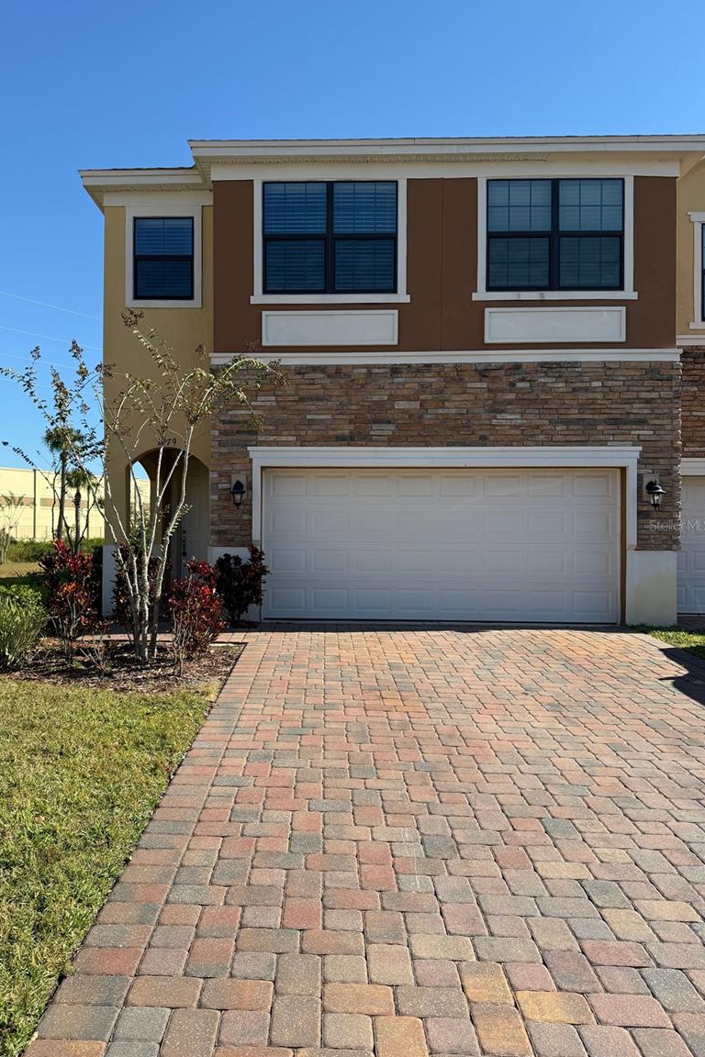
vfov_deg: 69.4
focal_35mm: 26
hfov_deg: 49.4
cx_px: 301
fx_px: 764
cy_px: 525
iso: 80
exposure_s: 1/3425
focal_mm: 6.76
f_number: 1.78
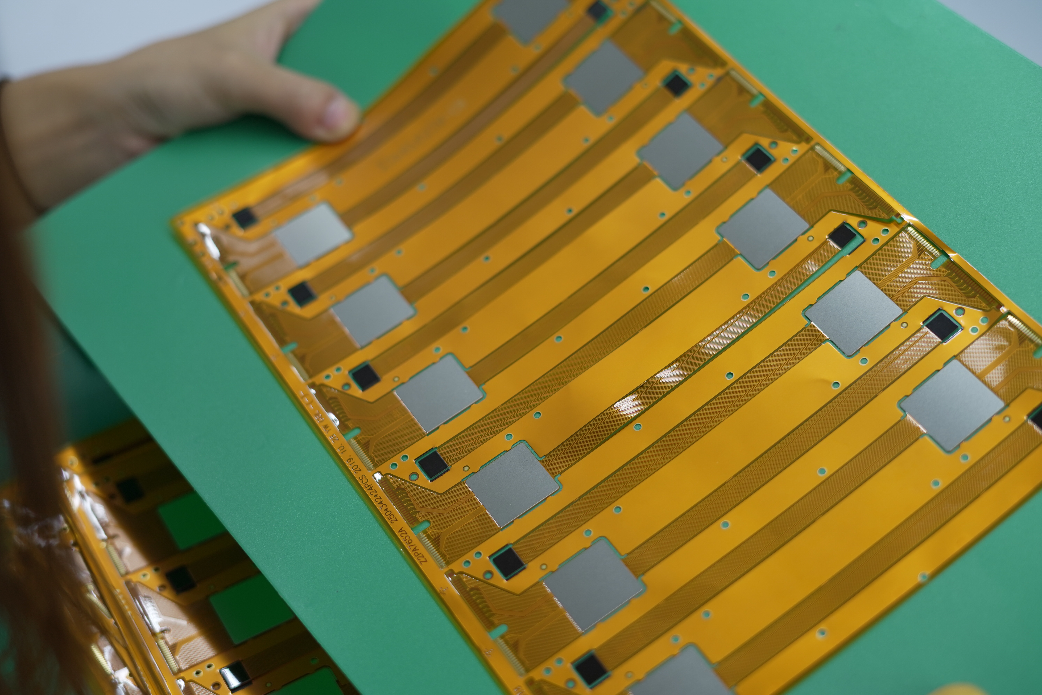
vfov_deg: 27.0
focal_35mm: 50
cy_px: 348
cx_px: 521
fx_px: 1447
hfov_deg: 39.6
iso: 320
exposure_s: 1/80
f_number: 2.8
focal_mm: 50
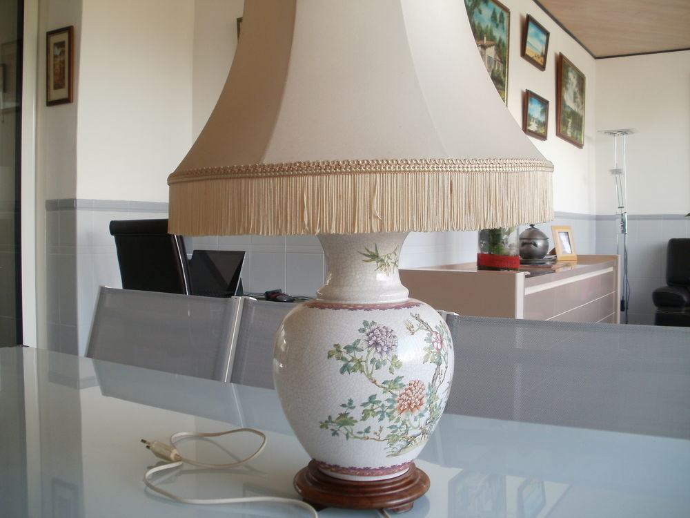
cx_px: 345
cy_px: 259
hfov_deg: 51.4
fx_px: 718
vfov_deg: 39.7
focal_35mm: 36
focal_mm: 6.3
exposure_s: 1/40
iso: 100
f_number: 3.5
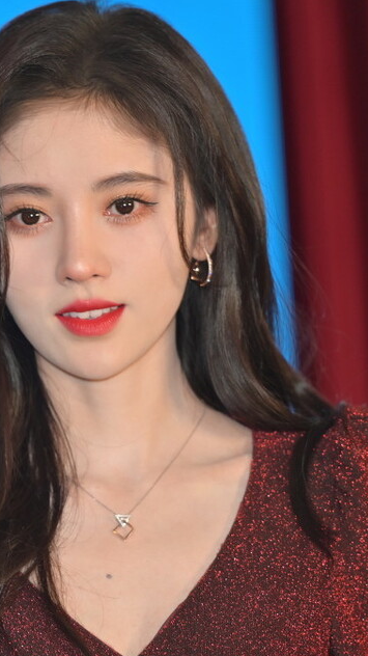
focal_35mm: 368
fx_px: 6391
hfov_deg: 3.3
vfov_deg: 5.9
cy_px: 356
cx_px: -78
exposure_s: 1/200
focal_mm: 185
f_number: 2.8
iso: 320
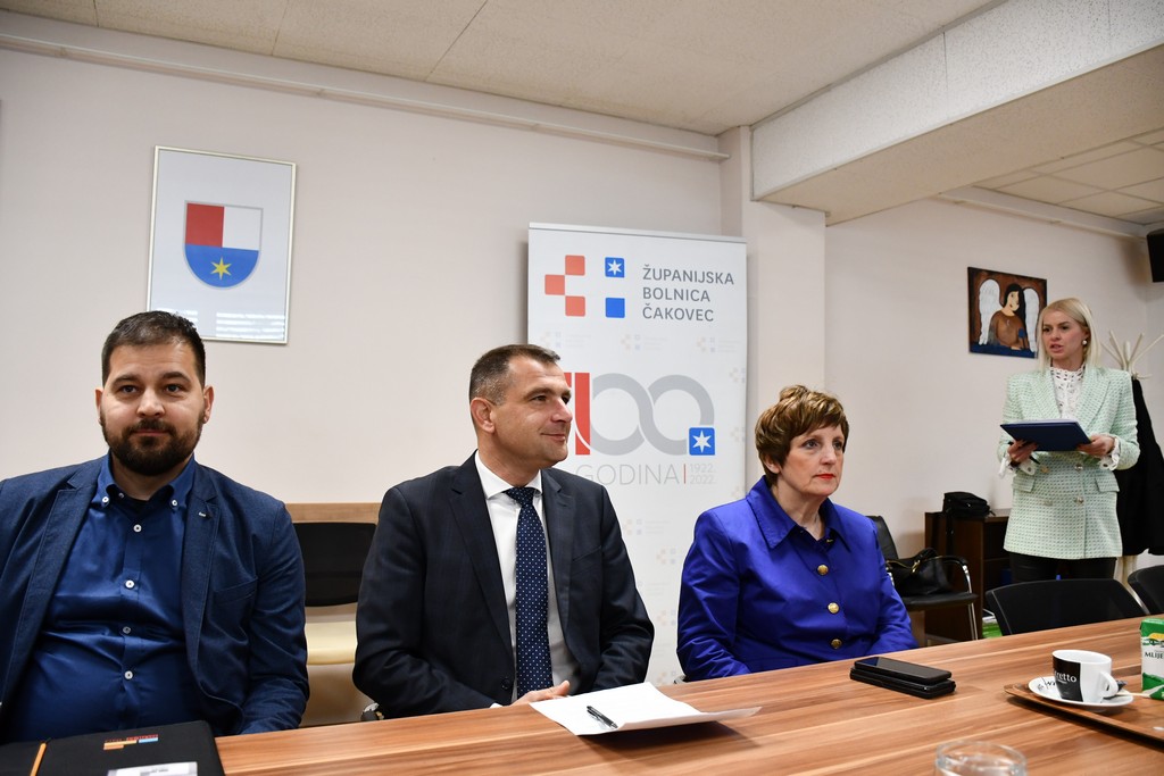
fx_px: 873
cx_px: 582
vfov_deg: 47.9
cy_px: 388
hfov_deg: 67.4
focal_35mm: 27
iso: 1400
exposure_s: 1/125
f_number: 3.5
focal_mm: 18
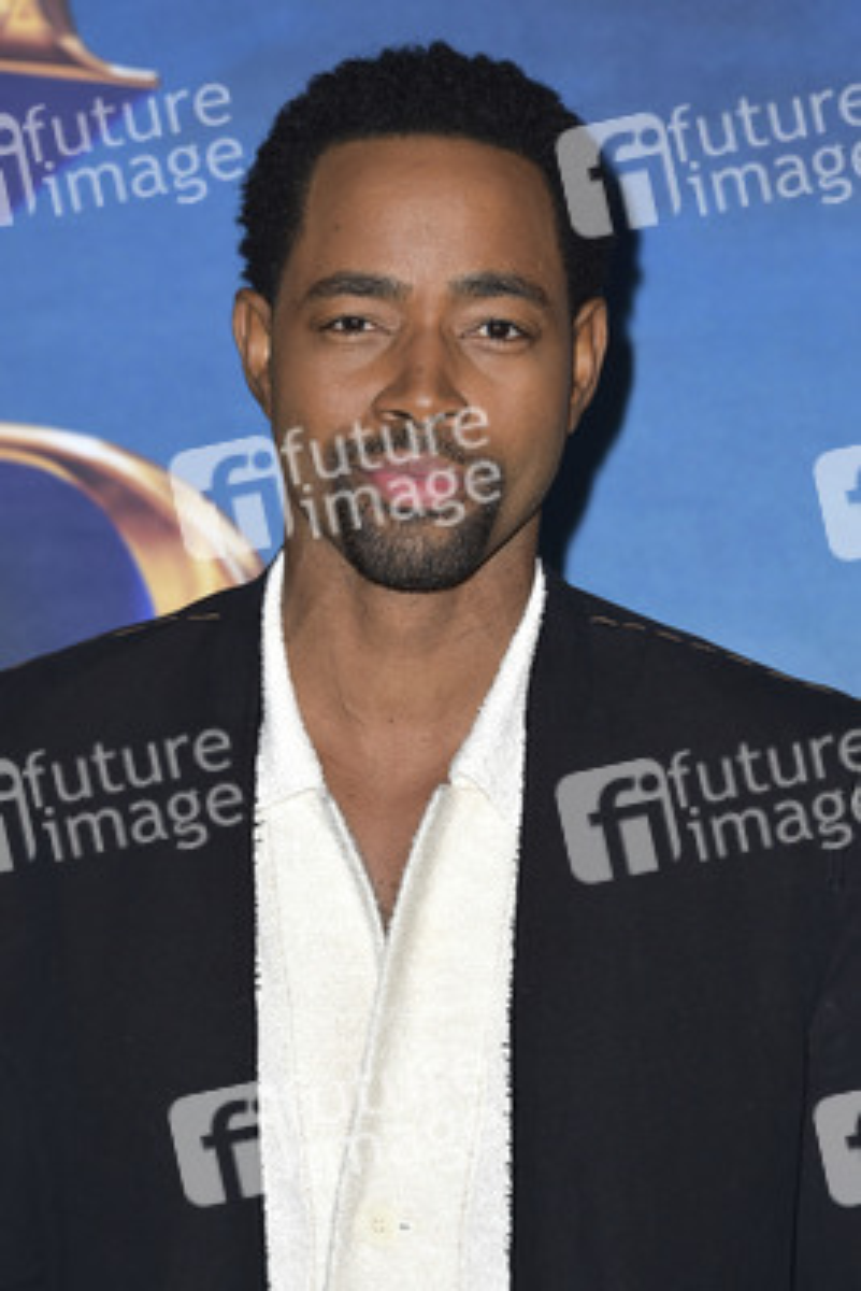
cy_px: 646
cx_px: 430
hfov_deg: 10.2
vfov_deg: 15.2
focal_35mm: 135
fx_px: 4839
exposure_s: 1/250
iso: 320
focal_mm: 135
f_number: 6.3
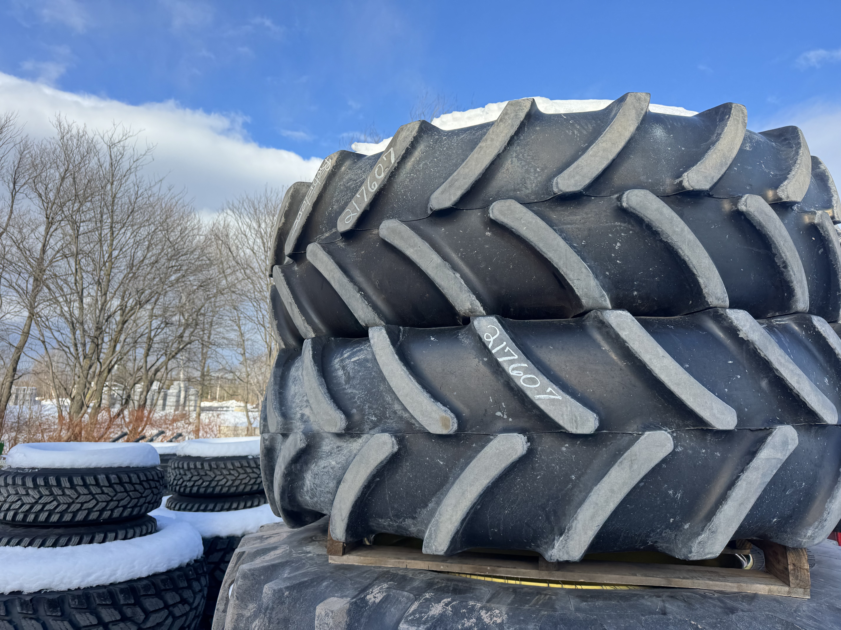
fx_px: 583
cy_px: 315
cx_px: 420
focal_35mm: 24
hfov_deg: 71.6
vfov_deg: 56.8
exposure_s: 1/1818
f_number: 1.78
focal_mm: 6.76
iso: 80
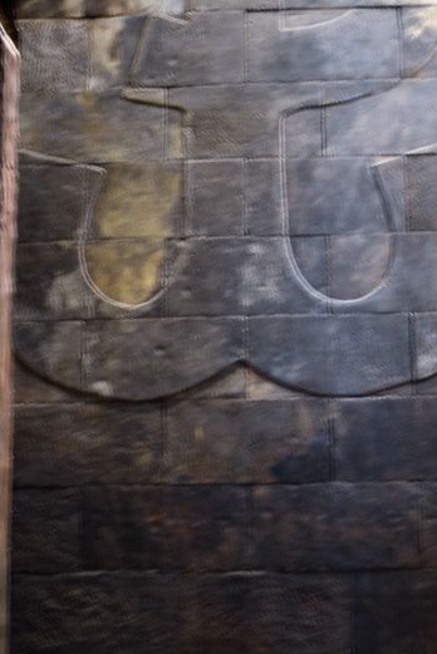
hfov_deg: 20.3
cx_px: 293
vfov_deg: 29.9
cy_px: 201
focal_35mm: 67
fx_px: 1214
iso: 800
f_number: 4.5
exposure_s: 1/1.3
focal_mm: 29
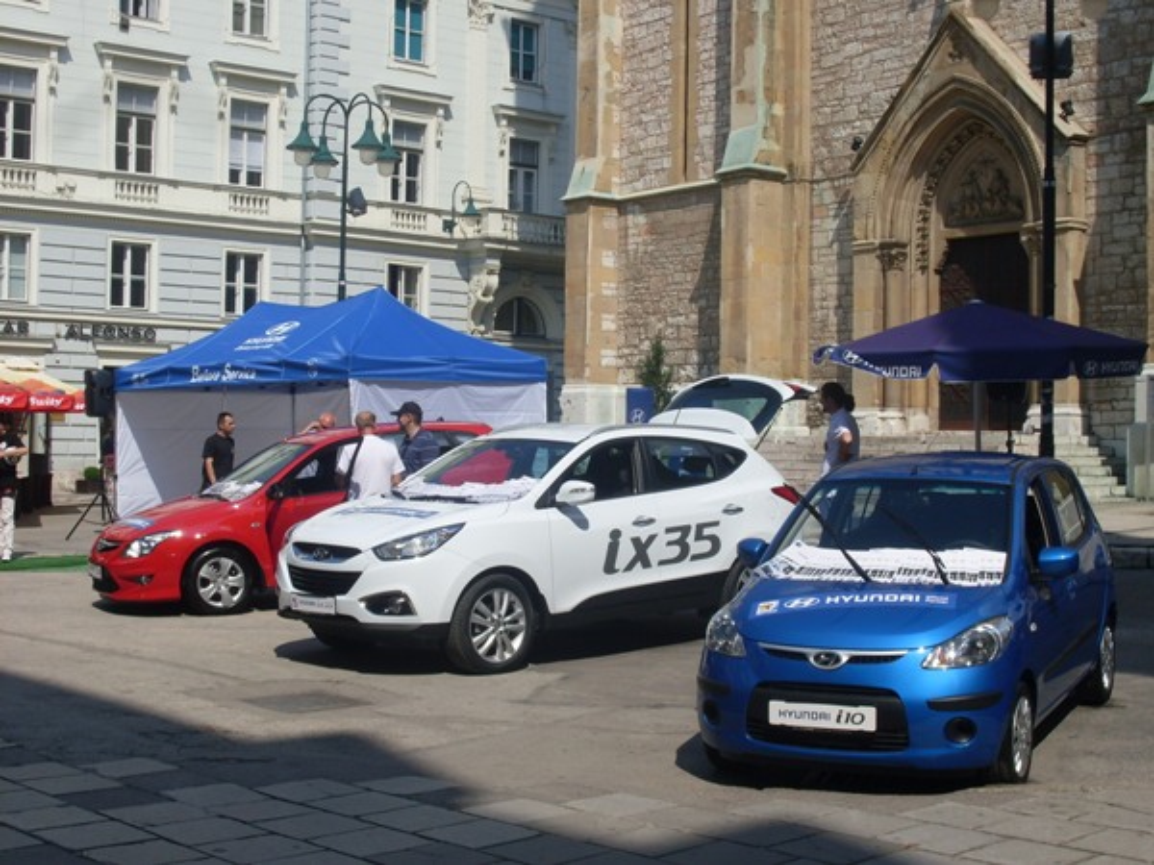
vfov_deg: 24.4
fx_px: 2000
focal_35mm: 60
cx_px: 577
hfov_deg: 32.2
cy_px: 432
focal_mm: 9.9
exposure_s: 1/250
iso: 80
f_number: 9.9
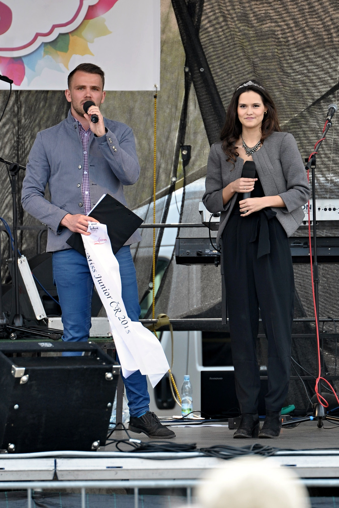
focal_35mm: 300
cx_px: 170
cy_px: 254
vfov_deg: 6.9
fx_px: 4236
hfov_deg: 4.6
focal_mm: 200
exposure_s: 1/500
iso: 200
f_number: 3.2
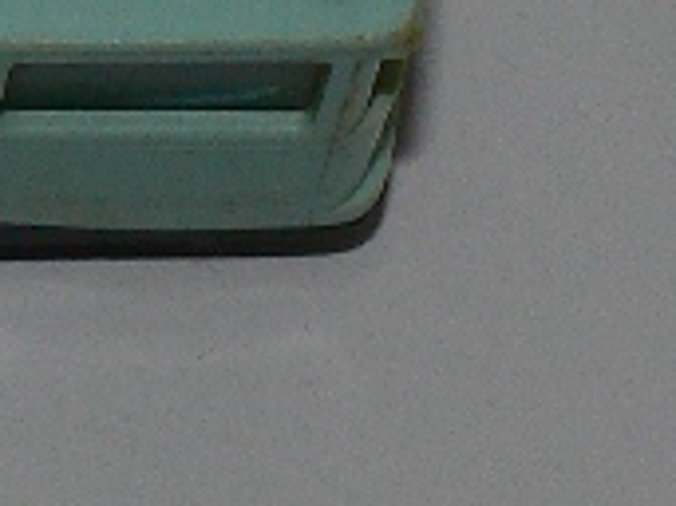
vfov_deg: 3.6
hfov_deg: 4.8
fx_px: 7943
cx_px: -708
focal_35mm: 407
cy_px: 510
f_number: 3.2
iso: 80
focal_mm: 11.4
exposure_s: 1/30
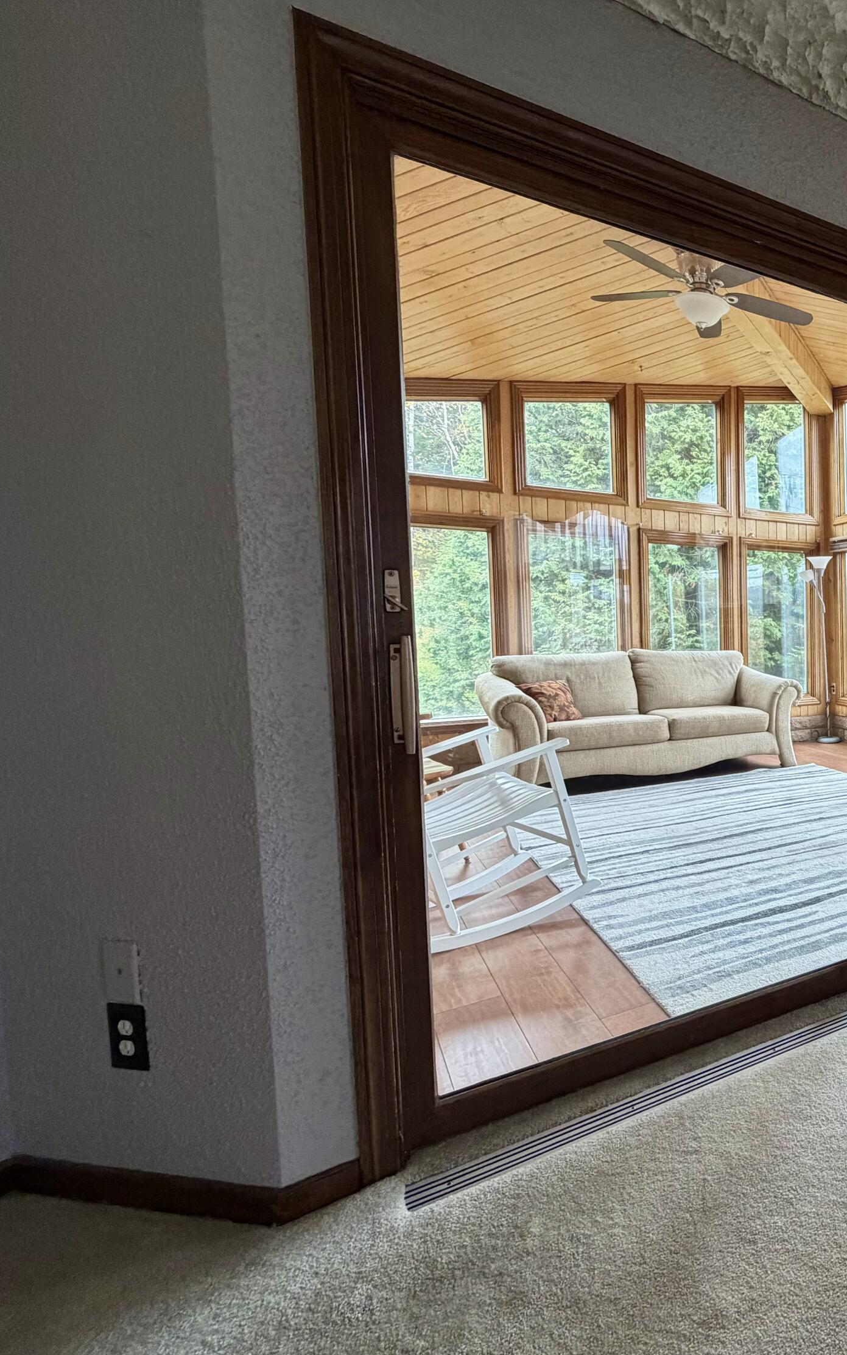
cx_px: 884
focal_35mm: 20
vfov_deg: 85.1
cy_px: 680
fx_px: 739
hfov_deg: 47.2
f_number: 2.2
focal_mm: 2.22
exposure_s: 1/120
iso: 250
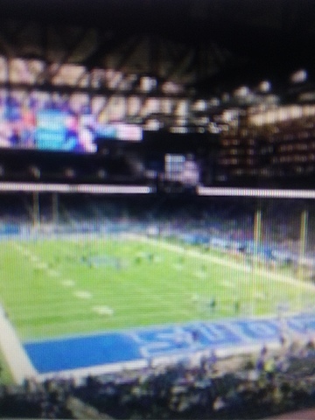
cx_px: 158
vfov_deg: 61.7
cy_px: 210
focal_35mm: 29
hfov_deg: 48.2
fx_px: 352
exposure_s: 1/30
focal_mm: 2.47
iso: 80
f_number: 1.9
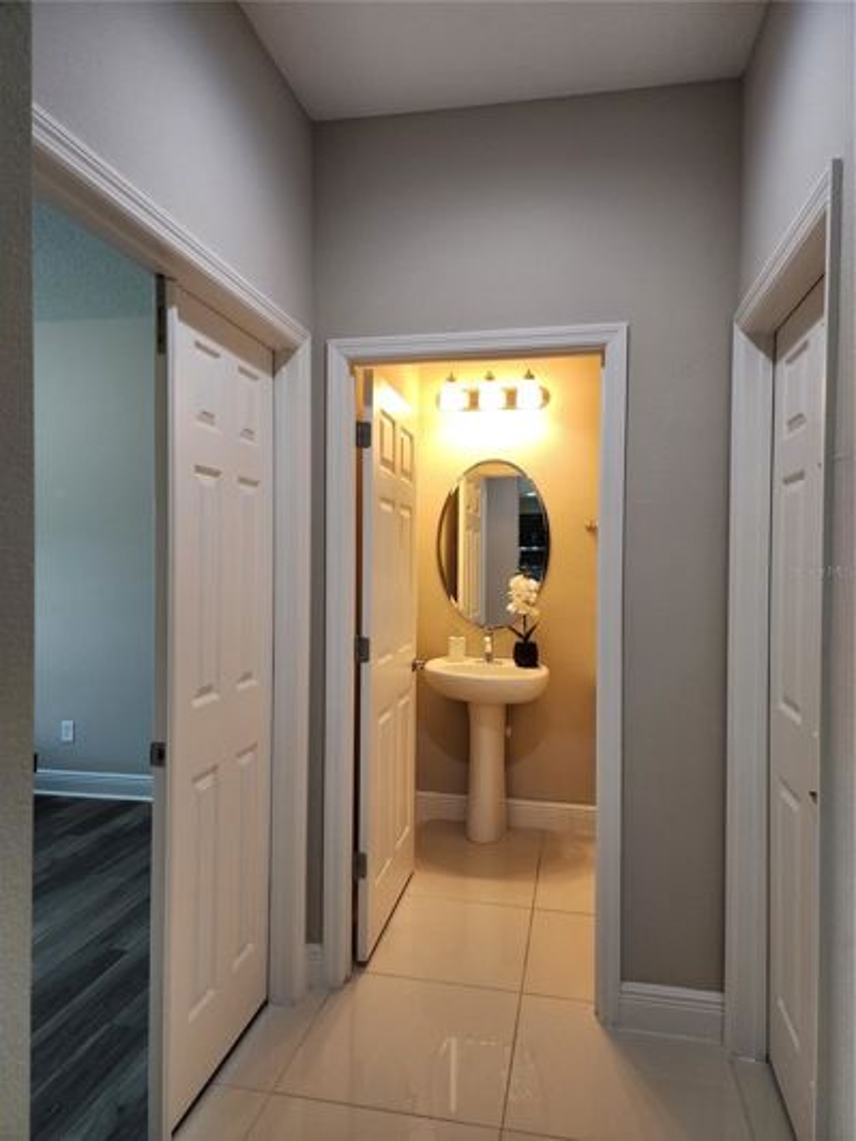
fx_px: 758
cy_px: 570
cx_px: 428
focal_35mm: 23
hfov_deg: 58.9
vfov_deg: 73.9
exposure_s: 1/120
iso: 160
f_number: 1.8
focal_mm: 6.4
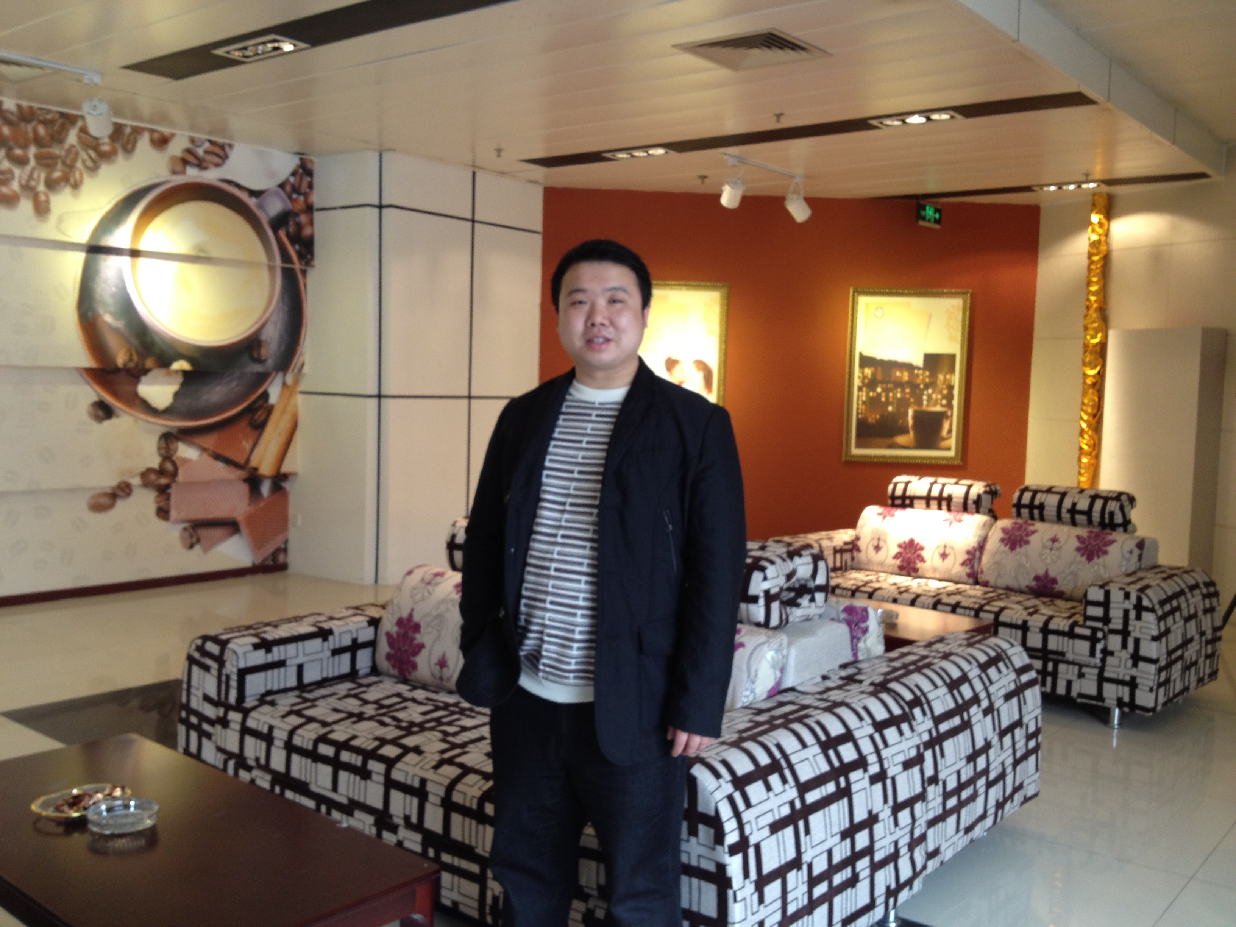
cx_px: 618
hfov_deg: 52.6
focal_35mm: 35
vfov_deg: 40.7
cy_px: 464
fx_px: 1250
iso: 80
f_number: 2.4
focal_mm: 4.28
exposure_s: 1/20
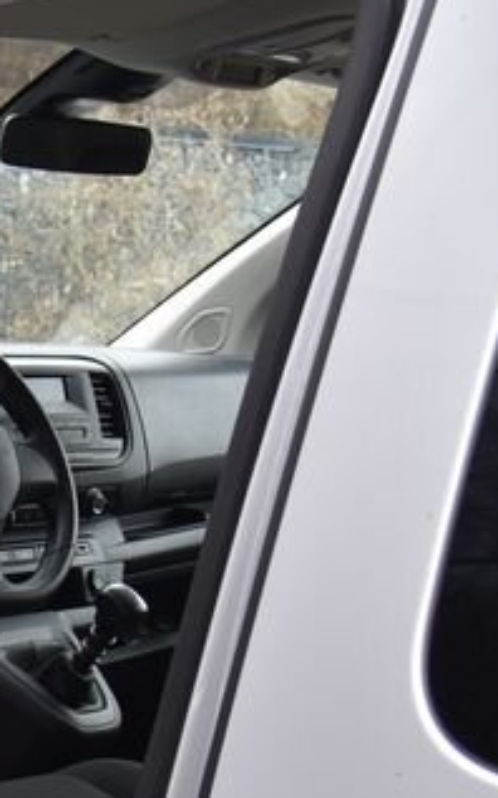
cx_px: -672
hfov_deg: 12.9
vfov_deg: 25.3
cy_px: 728
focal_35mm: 79
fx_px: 1716
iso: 500
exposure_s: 1/100
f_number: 5
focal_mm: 24
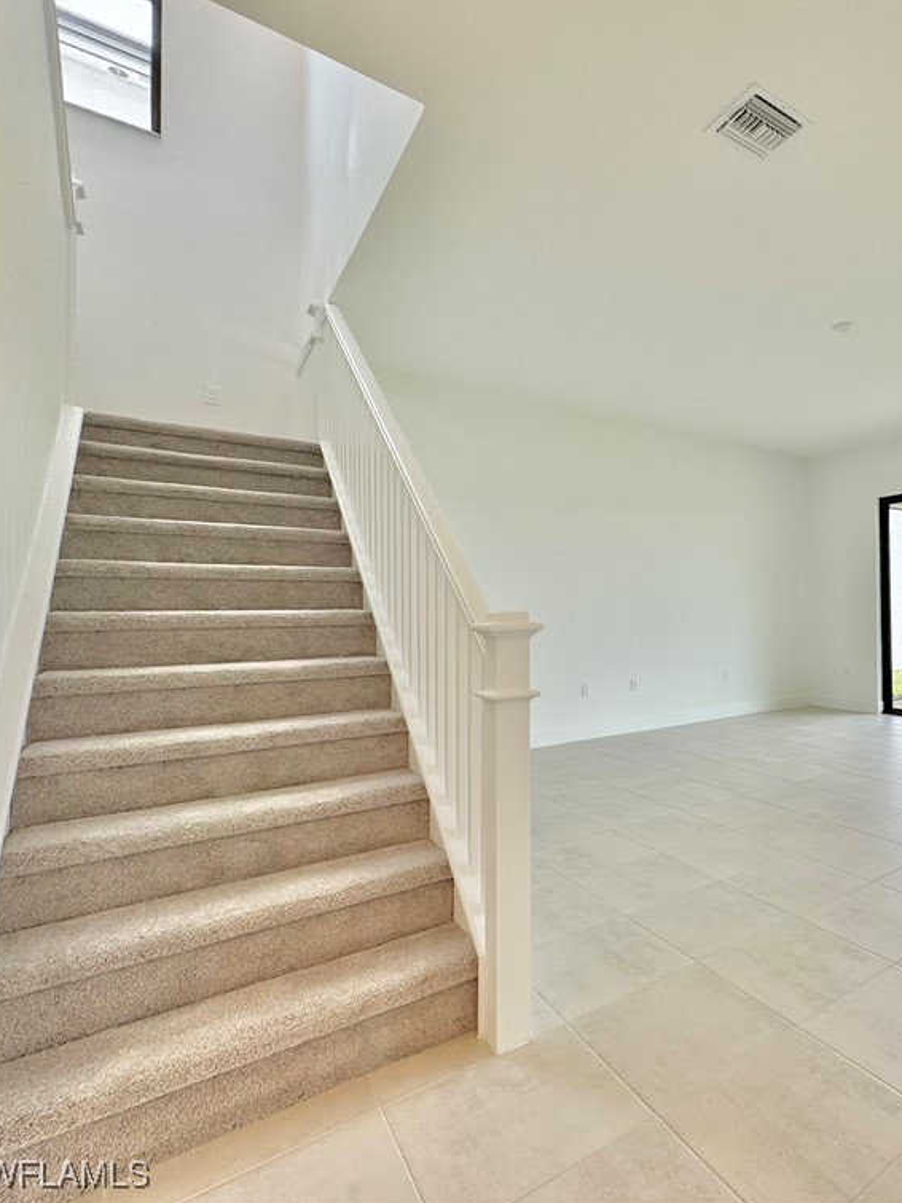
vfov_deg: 84.7
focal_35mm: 19
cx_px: 770
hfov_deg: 60.7
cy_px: 598
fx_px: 660
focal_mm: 2.22
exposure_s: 1/120
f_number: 2.2
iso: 40
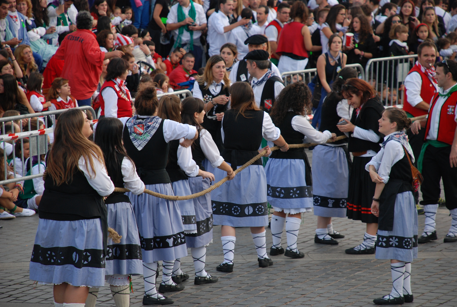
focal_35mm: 202
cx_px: 228
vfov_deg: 6.8
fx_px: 2576
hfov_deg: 10.1
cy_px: 154
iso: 280
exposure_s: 1/125
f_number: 5.6
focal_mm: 135
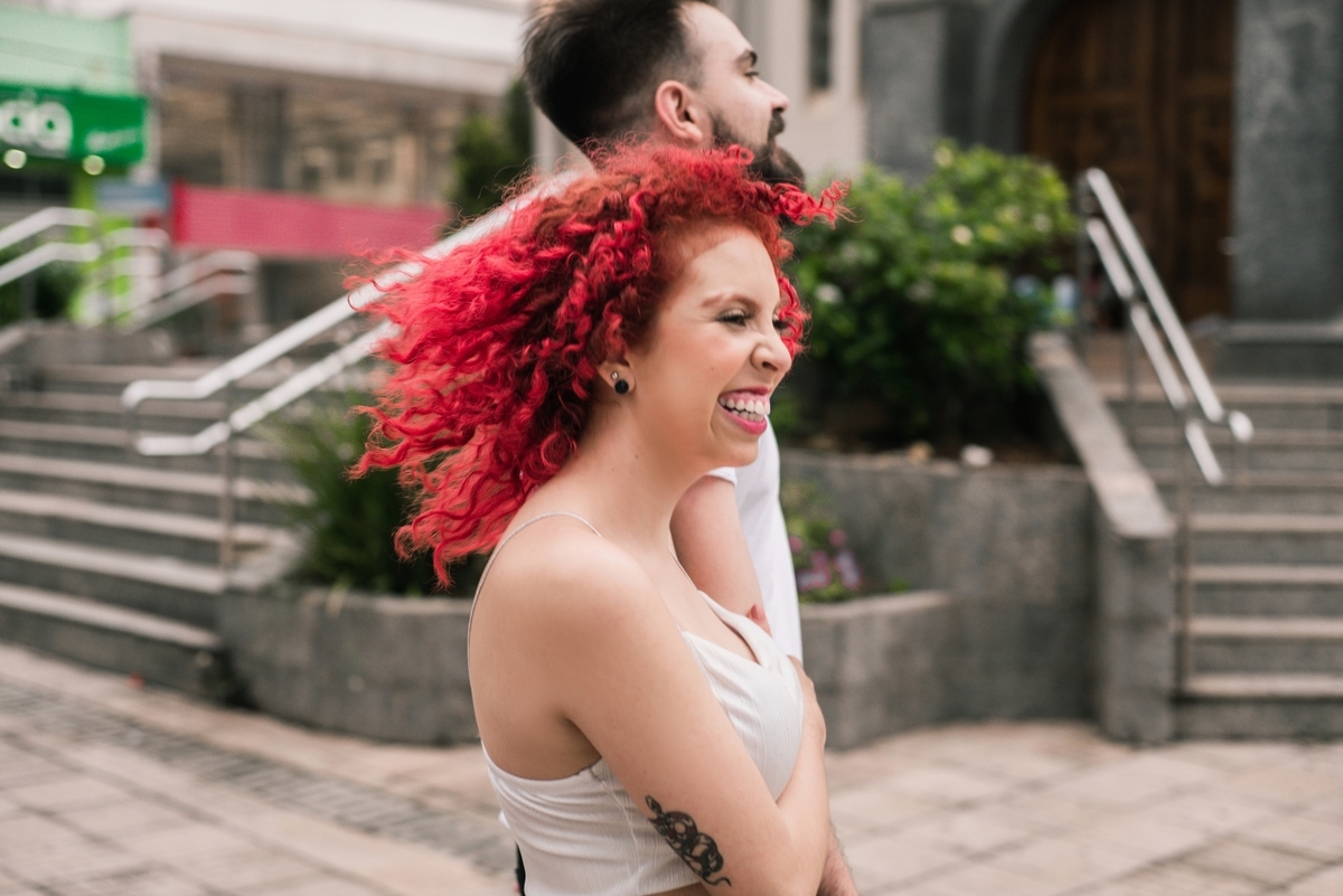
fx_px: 1866
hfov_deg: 39.6
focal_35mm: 50
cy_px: 448
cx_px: 672
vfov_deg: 27.0
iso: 400
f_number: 3.2
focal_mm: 50
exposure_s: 1/250
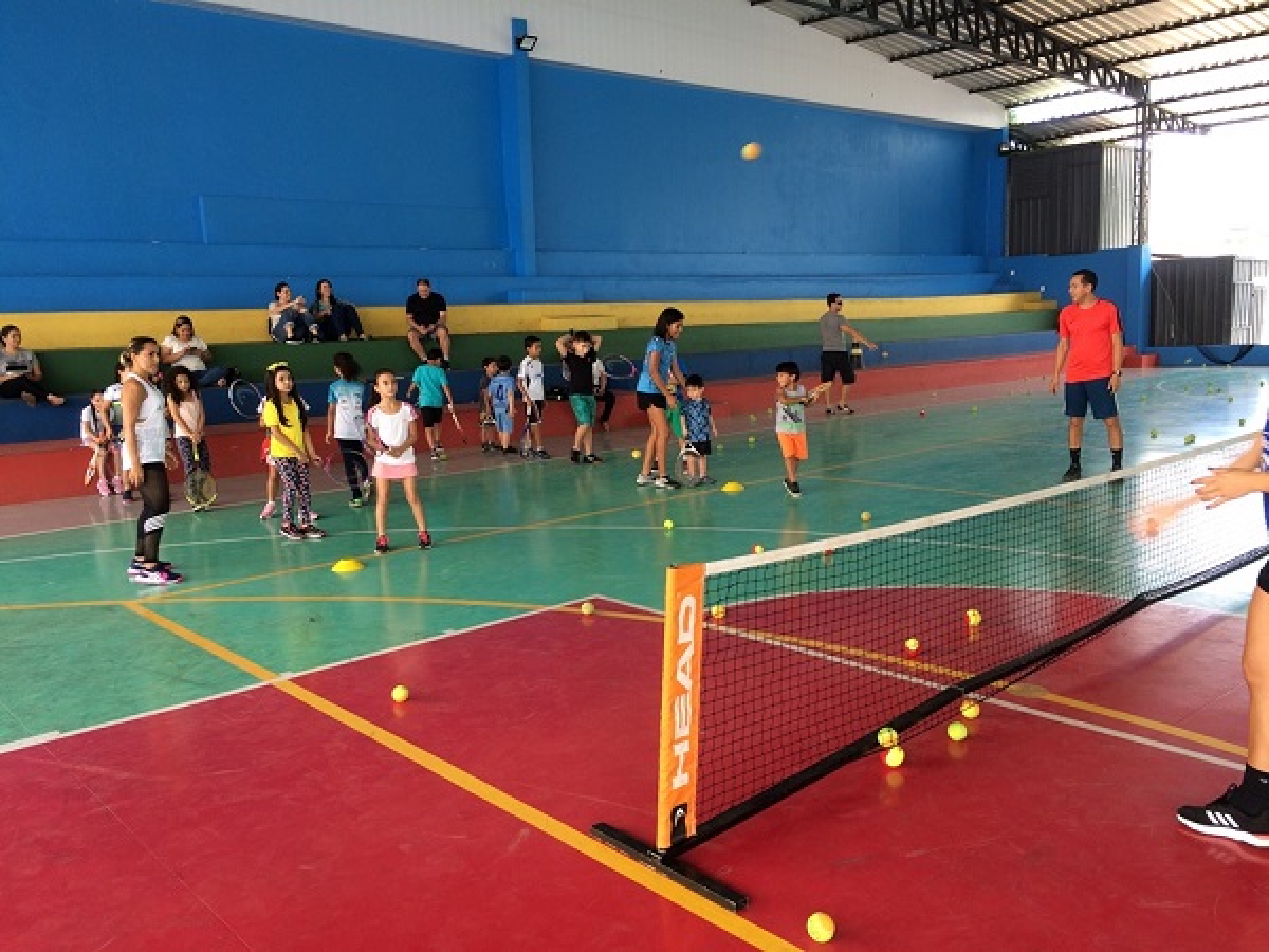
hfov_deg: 61.7
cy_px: 476
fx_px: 1063
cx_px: 634
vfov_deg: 48.2
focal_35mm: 29
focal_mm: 4.15
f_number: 2.2
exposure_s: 1/60
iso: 40
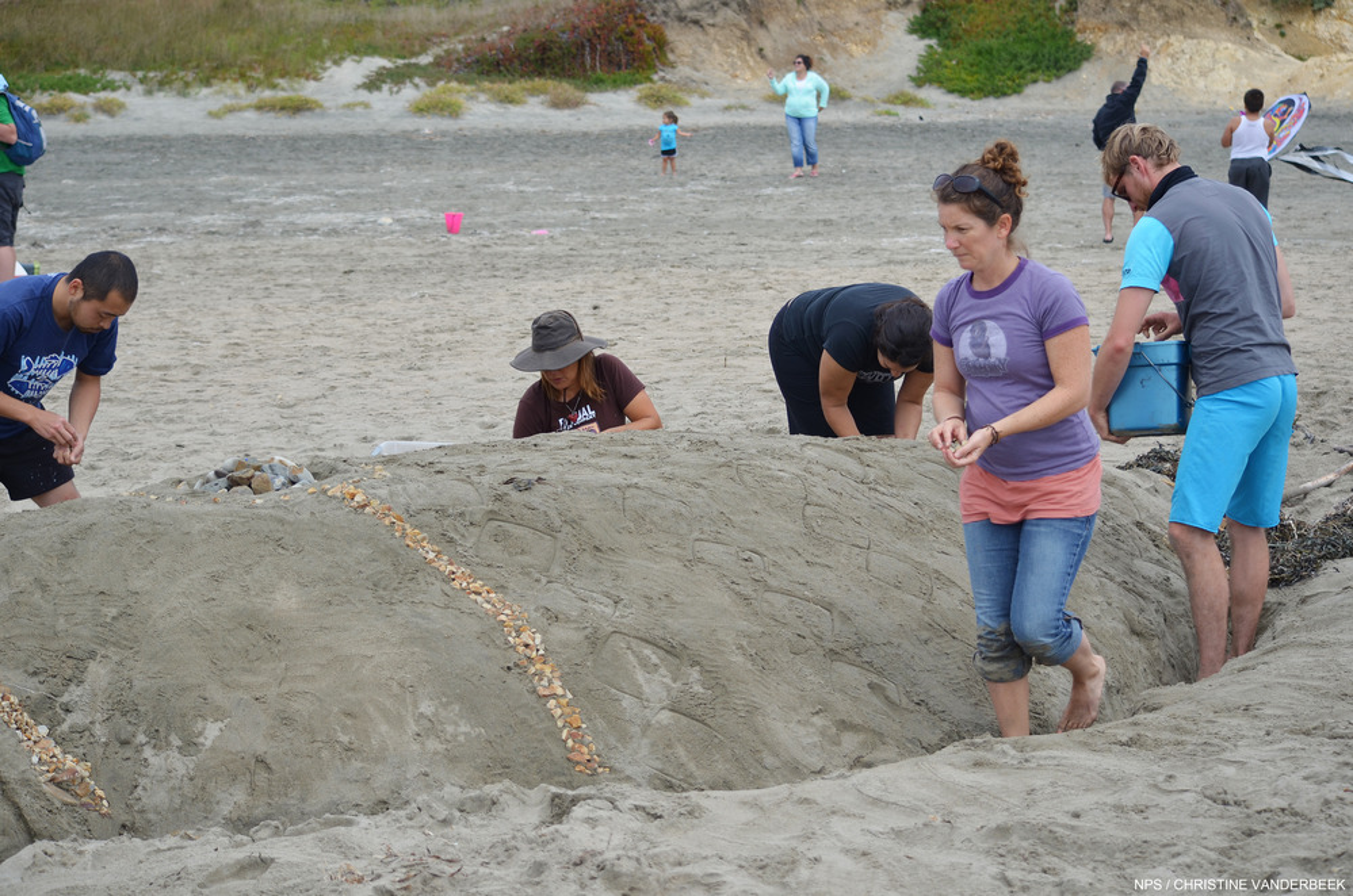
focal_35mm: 82
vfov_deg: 16.5
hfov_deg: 24.7
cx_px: 676
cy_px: 448
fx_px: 3095
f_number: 4.5
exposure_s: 1/640
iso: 100
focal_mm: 55
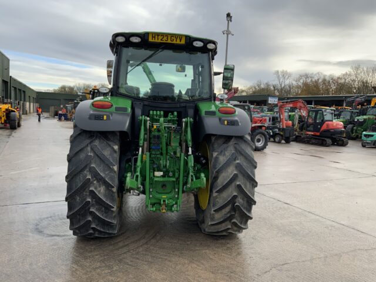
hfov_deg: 61.7
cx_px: 188
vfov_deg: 48.2
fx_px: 315
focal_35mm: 29
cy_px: 141
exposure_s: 1/545
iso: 16
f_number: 1.8
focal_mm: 3
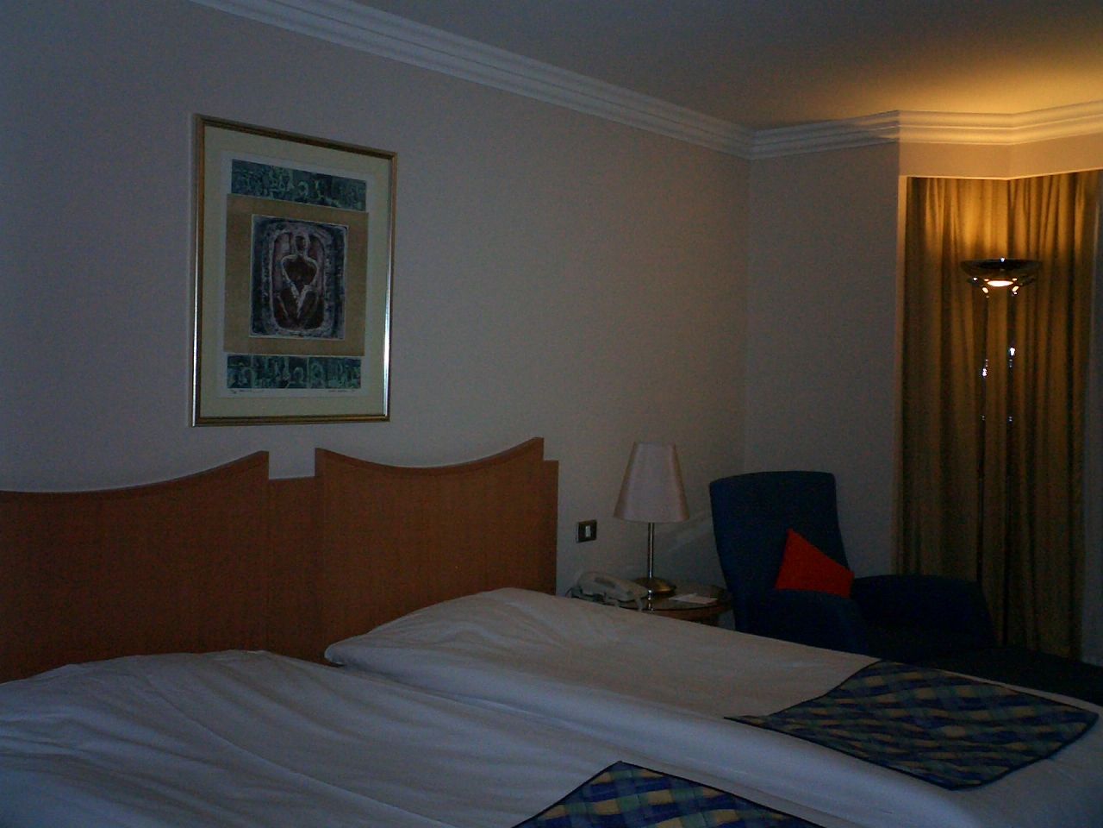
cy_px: 414
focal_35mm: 37
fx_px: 1179
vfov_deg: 38.7
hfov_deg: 50.1
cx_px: 552
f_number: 3.5
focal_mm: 5.6
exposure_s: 1/40
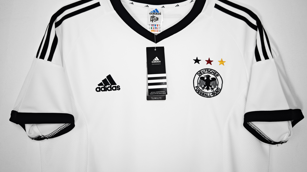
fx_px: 212
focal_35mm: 26
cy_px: 55
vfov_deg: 43.7
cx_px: 157
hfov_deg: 71.9
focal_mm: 8.67
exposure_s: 1/100
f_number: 1.75
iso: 88
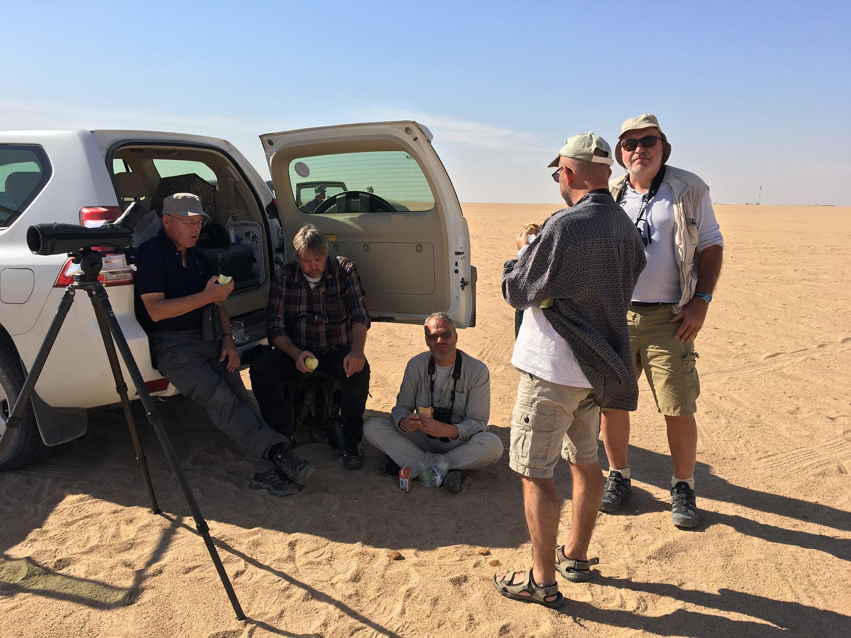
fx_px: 713
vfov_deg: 48.2
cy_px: 319
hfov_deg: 61.7
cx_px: 426
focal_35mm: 29
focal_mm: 4.15
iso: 25
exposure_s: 1/1326
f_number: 2.2
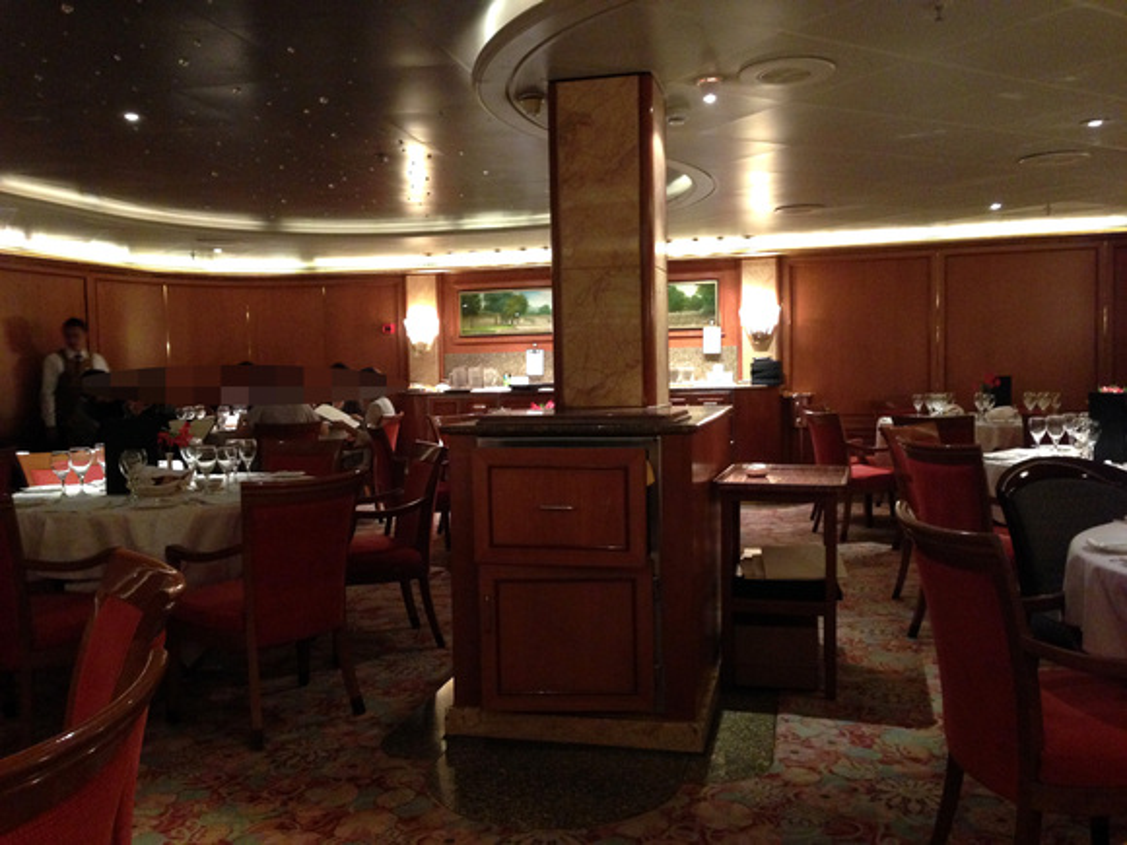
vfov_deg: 42.9
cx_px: 564
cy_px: 422
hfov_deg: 55.4
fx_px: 1074
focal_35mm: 33
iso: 400
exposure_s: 1/17
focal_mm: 4.12
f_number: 2.4
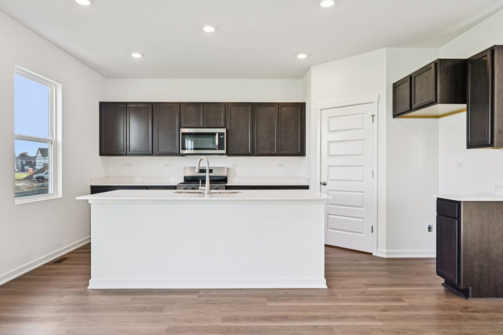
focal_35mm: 22
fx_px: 314
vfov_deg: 56.1
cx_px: 252
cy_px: 168
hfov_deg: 77.3
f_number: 8
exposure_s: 1/50
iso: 800
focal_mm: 22.5
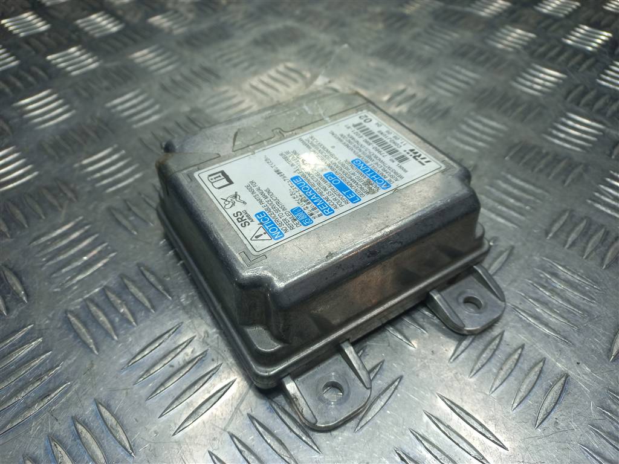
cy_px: 232
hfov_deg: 69.4
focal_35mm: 25
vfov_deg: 54.9
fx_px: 447
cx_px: 310
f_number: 1.8
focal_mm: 4.6
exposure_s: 1/100
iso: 32
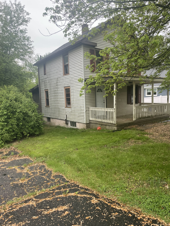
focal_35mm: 26
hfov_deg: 53.1
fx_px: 170
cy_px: 113
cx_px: 85
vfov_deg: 67.3
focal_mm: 4.2
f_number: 1.6
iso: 32
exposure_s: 1/540
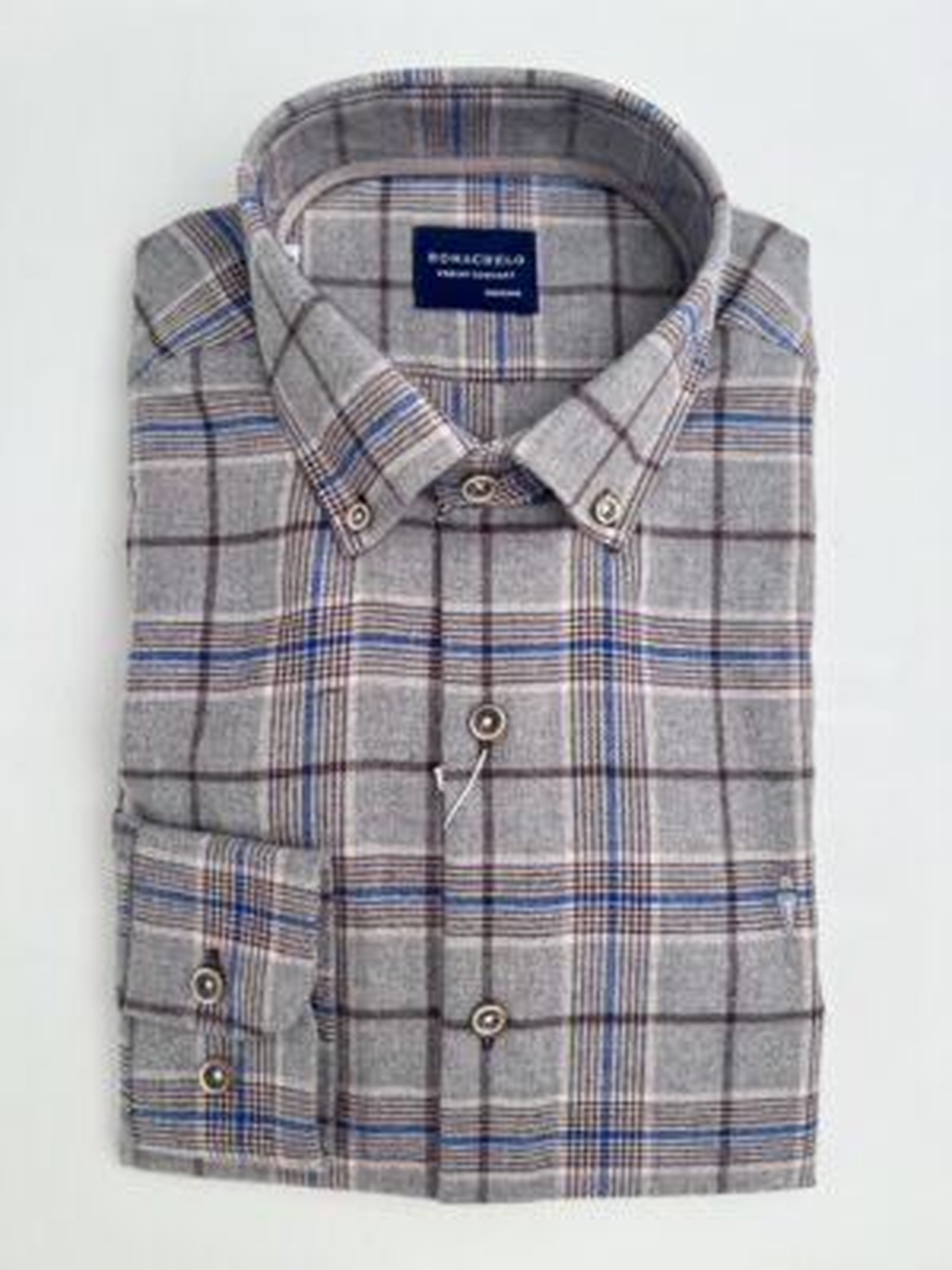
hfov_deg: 53.1
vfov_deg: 67.3
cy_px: 635
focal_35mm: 26
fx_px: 953
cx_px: 476
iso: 100
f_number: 1.5
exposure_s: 1/50
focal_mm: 5.7
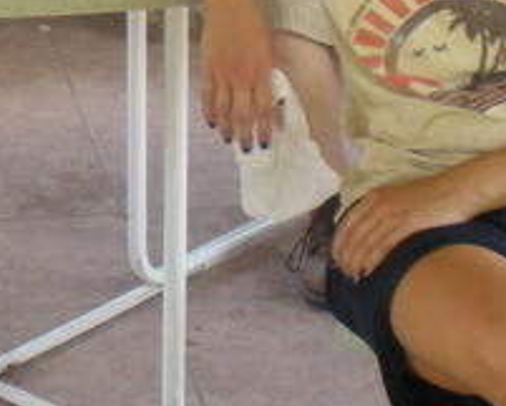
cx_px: -10
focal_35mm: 118
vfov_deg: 12.8
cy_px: -73
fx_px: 1768
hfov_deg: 15.9
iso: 74
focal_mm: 6.3
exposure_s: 1/59.1
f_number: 3.1
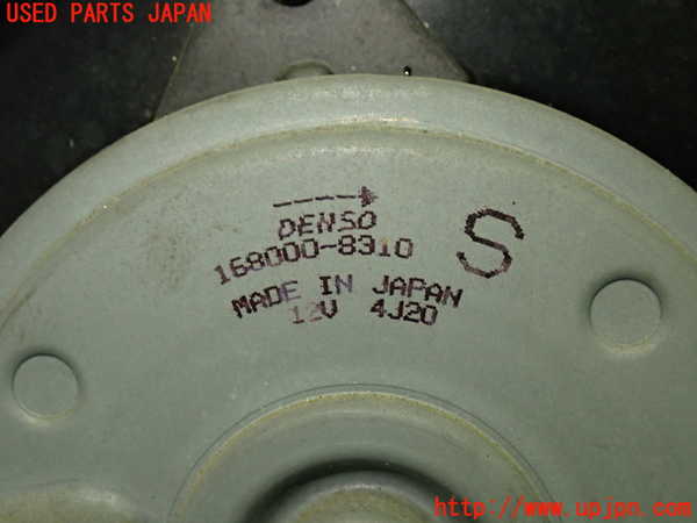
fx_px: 1168
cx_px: 348
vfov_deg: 25.2
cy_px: 262
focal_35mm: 58
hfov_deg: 33.2
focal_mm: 10.35
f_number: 3.5
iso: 320
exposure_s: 1/60
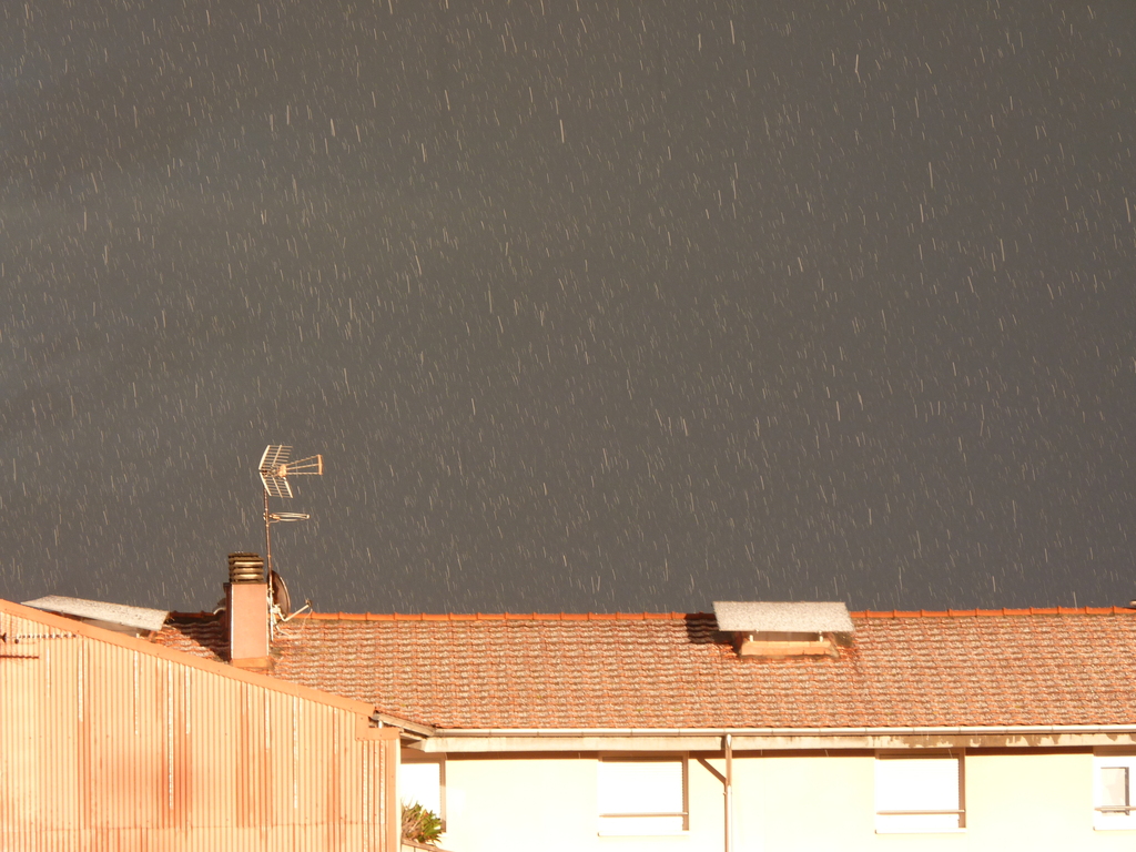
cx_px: 568
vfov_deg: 7.0
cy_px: 426
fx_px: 6990
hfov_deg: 9.3
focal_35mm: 213
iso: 80
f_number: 4.5
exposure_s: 1/80
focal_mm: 37.8
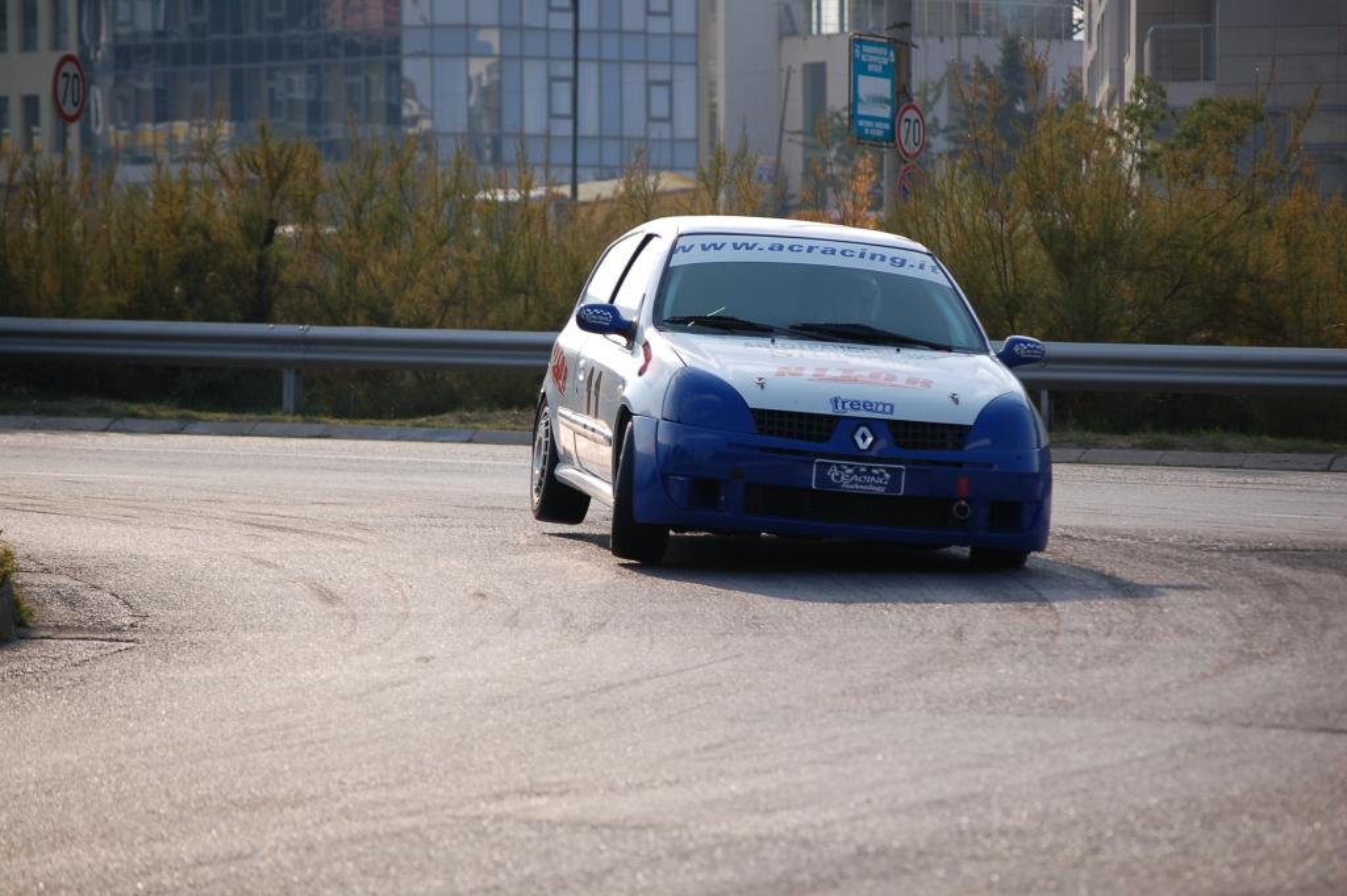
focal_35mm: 180
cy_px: 448
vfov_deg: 7.6
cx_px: 674
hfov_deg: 11.4
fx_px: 6729
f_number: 4.8
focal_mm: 120
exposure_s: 1/1000
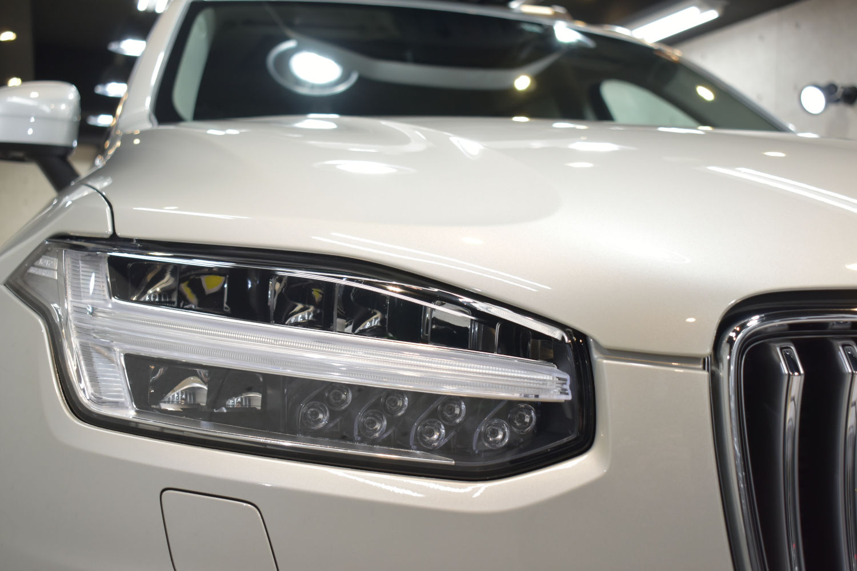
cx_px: 428
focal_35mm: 46
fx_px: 1107
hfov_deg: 42.3
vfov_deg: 28.9
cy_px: 286
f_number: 4.2
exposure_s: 1/50
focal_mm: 31
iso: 400
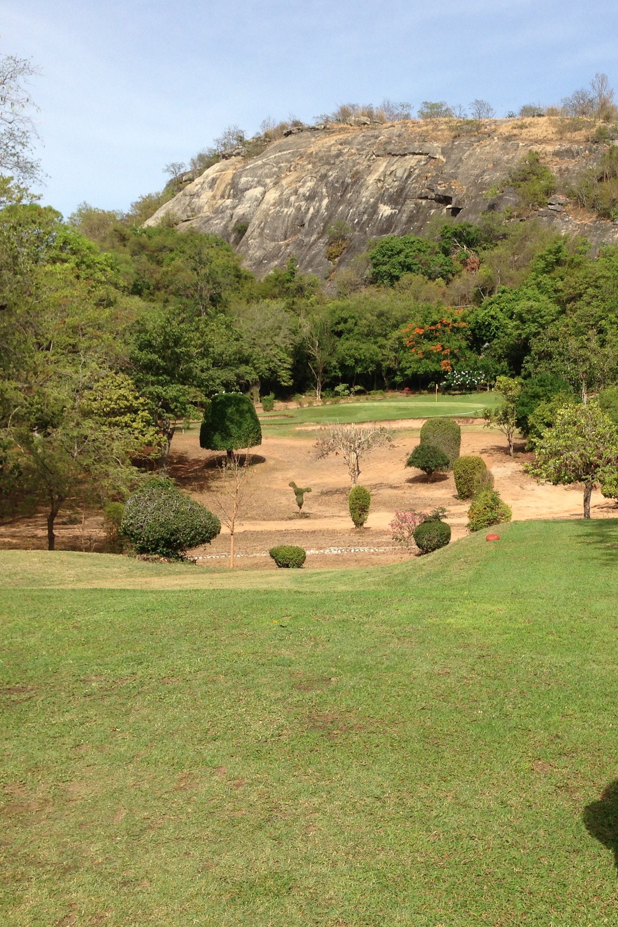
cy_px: 464
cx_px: 467
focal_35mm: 46
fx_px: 1184
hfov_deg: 28.8
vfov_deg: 42.7
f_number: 2.4
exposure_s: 1/1506
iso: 50
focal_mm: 4.13
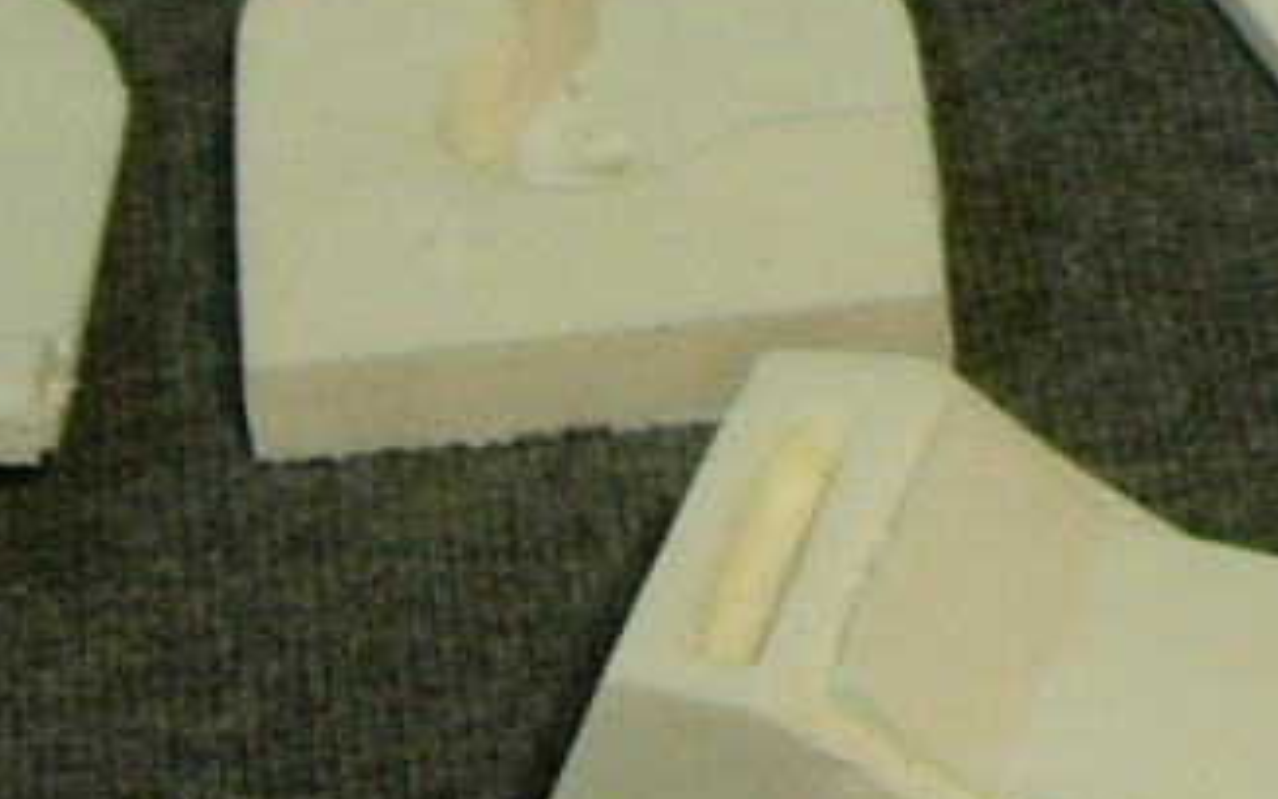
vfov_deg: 5.0
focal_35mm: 253
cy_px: -1308
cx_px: 1878
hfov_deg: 8.1
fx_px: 8815
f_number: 2.8
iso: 81
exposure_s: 1/4
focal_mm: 7.8
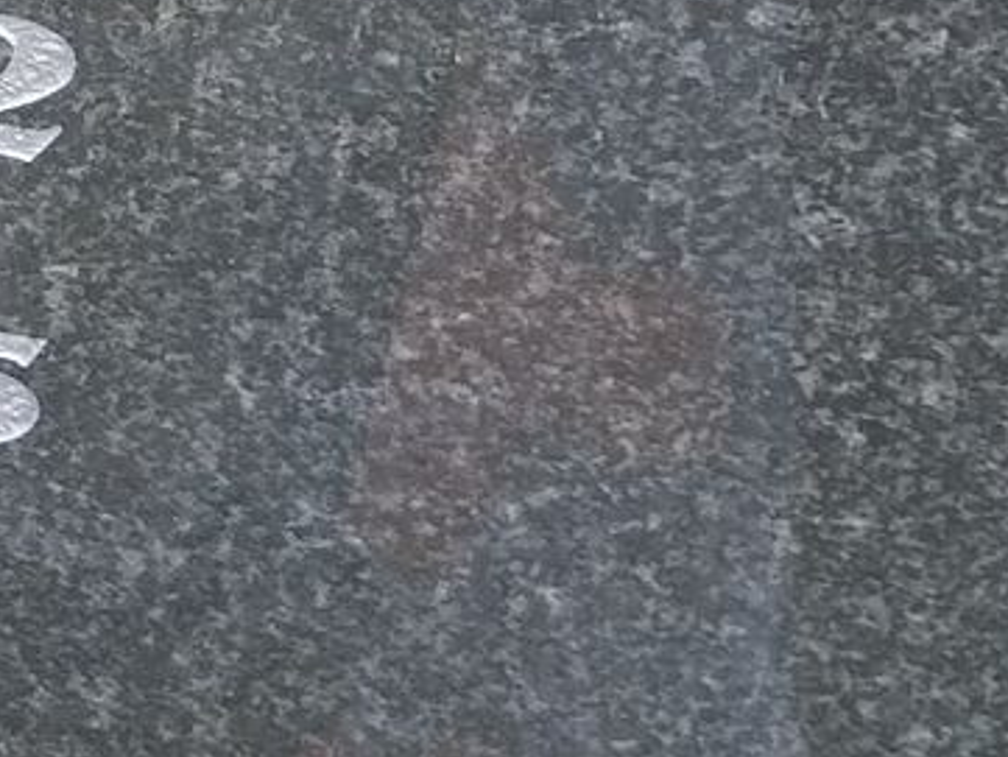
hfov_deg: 11.9
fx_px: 4282
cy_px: -497
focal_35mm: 147
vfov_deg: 9.7
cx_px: -1069
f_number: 1.8
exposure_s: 1/100
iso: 32
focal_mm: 4
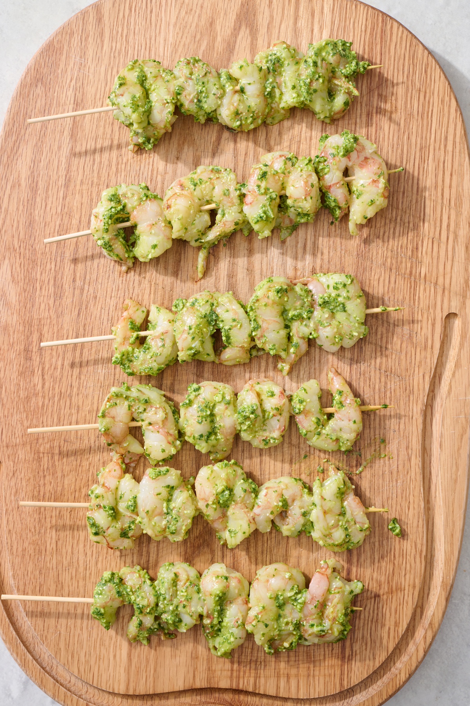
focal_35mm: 67
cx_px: 235
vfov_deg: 30.1
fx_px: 1312
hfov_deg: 20.3
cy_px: 353
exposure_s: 1/200
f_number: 14
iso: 500
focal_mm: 67
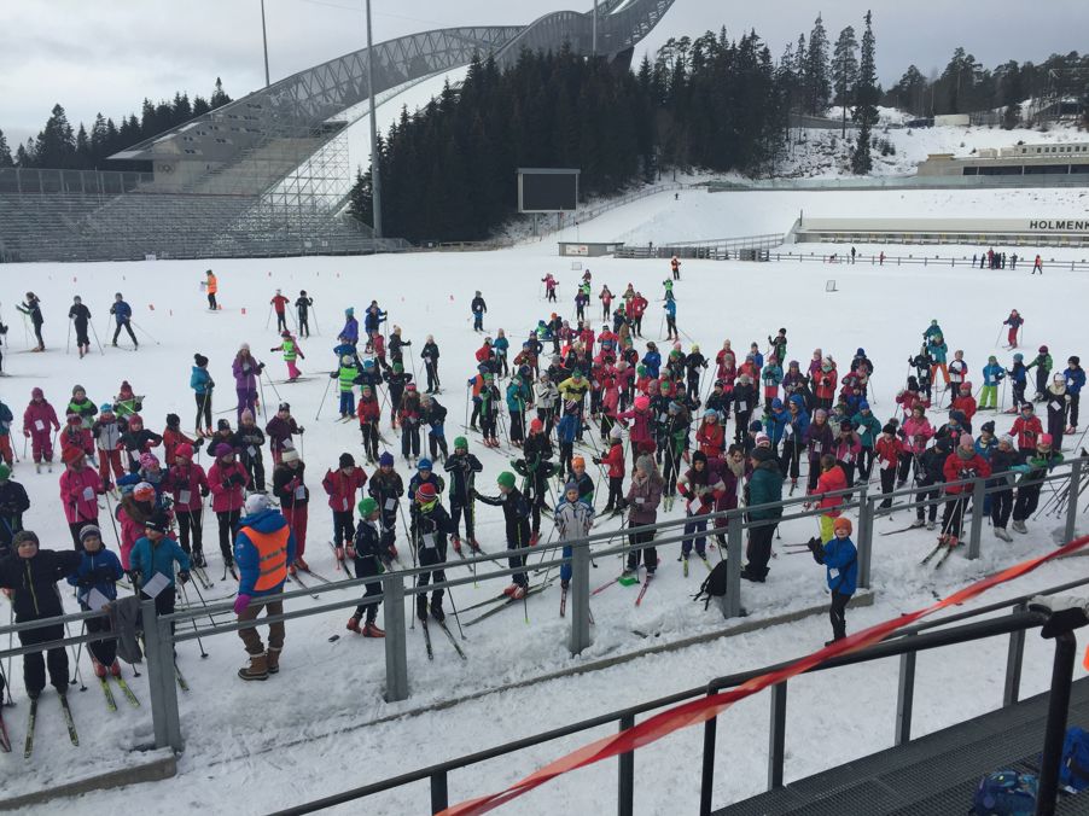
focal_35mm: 29
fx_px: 912
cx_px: 544
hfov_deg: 61.7
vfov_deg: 48.2
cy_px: 408
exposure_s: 1/964
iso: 32
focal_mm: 4.15
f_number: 2.2
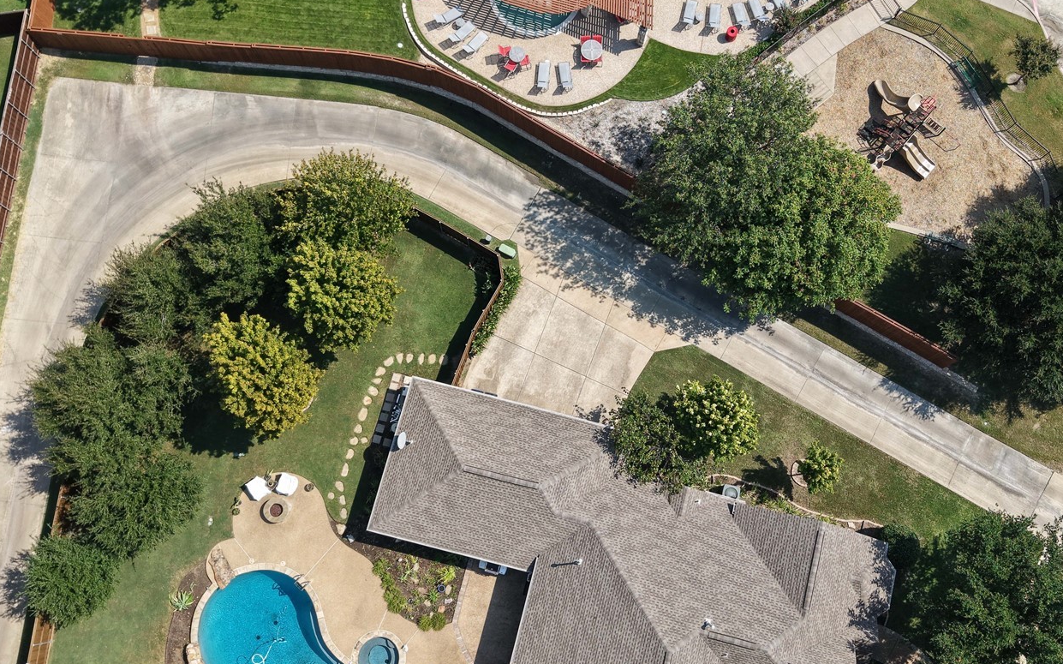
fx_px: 1216
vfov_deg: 30.5
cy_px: 278
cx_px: 587
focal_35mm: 42
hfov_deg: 47.1
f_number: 1.8
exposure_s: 1/2500
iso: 140
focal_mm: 8.67
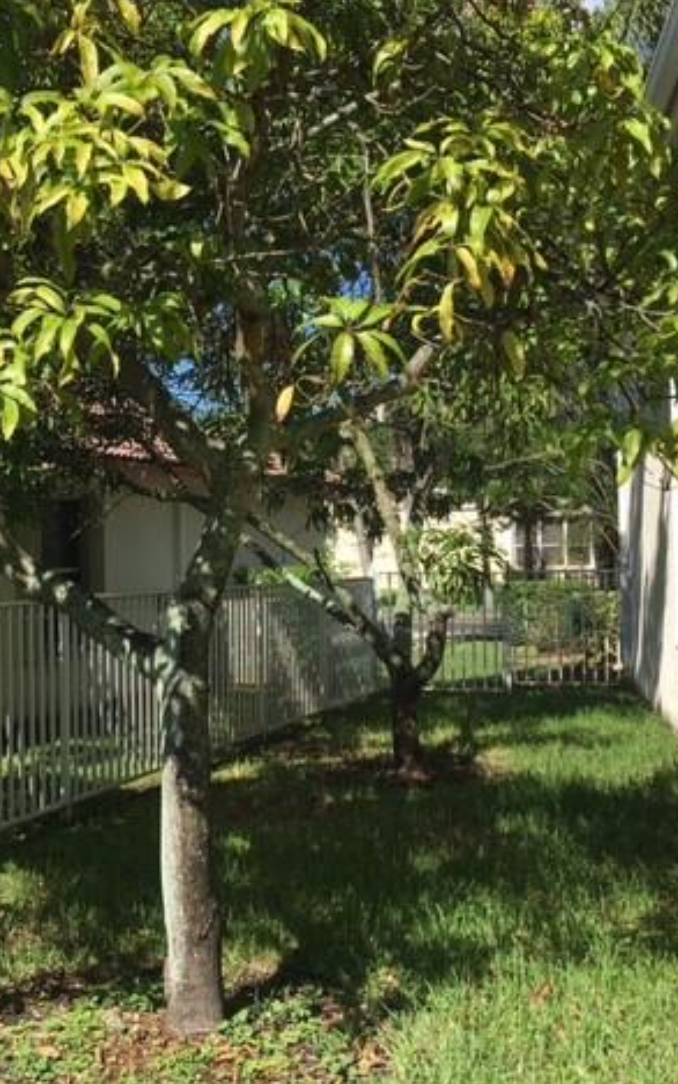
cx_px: 268
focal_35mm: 42
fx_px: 1240
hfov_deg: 30.5
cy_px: 549
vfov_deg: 47.2
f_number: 2.2
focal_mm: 4.15
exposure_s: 1/1131
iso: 25
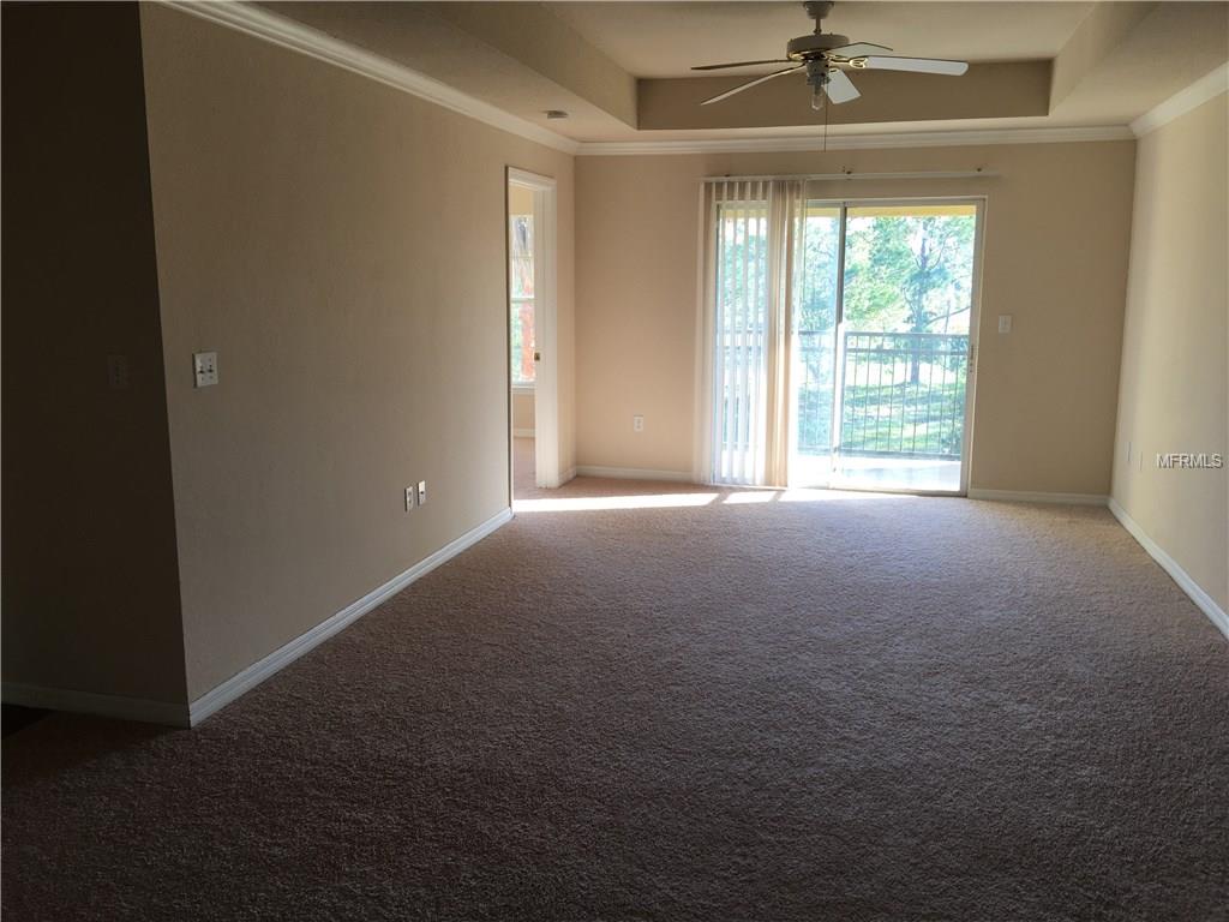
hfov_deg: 61.7
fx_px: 1030
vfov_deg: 48.2
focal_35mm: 29
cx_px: 614
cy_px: 461
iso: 25
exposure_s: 1/60
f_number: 2.2
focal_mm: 4.15
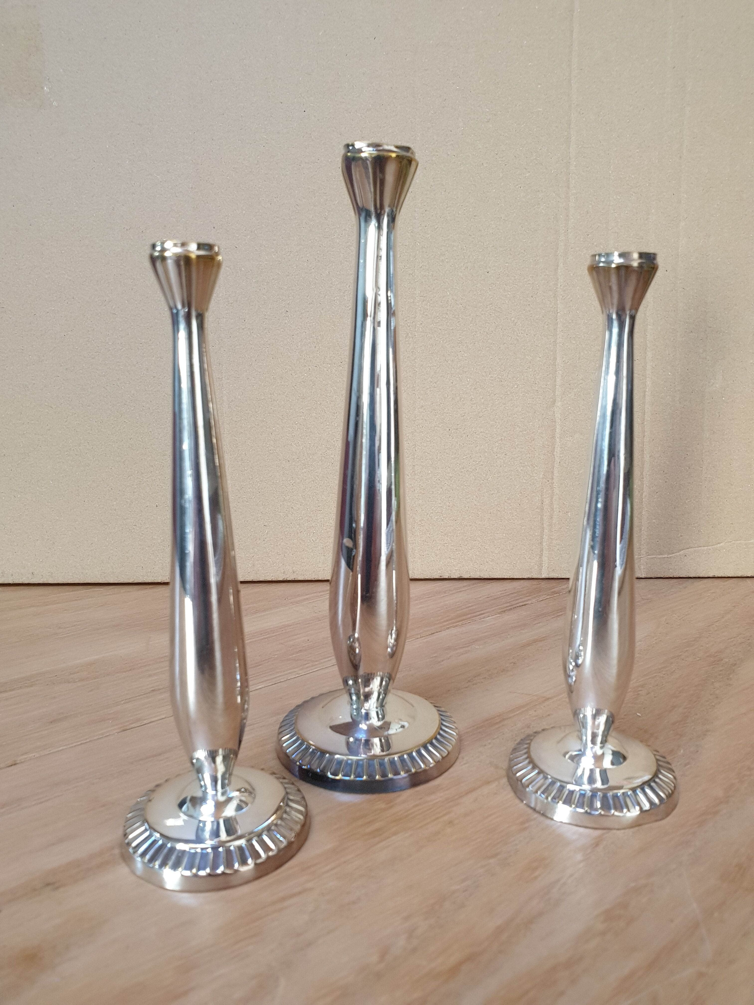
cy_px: 502
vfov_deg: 67.3
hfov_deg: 53.1
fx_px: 755
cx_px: 377
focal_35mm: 26
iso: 250
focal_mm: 4.3
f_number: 2.4
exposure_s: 1/27
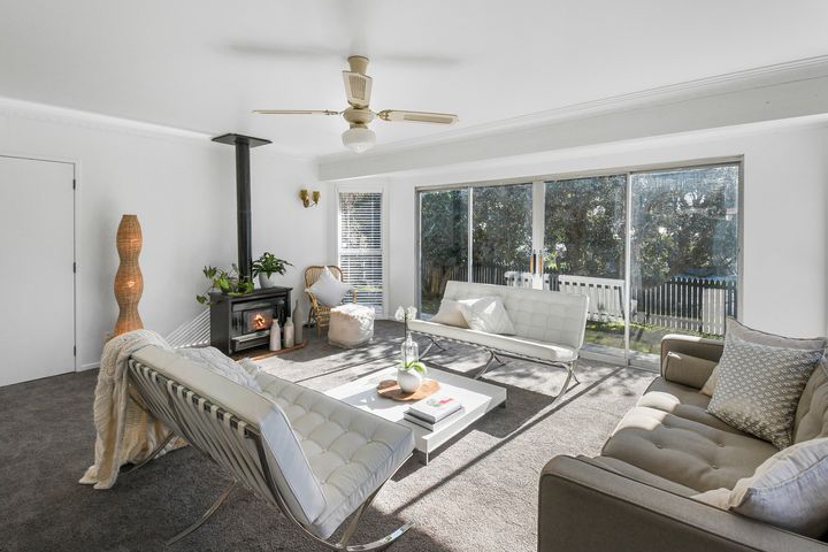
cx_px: 413
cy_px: 266
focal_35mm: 16
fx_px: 368
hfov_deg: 96.7
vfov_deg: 73.7
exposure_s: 1/250
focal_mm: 10
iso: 500
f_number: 10
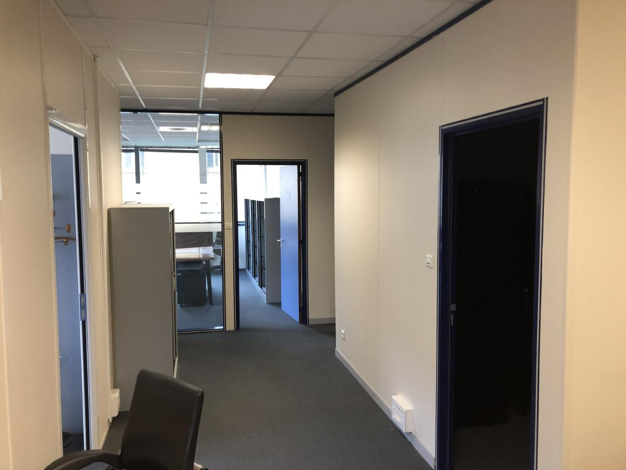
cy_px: 235
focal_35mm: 28
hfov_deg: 63.4
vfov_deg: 49.7
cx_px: 313
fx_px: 506
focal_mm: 3.99
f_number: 1.8
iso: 50
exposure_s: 1/17
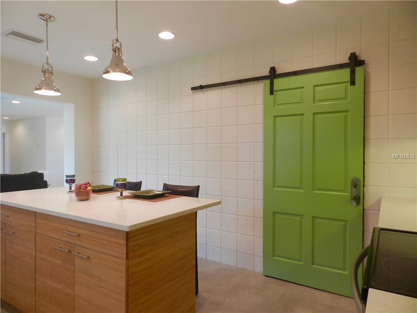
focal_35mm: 23
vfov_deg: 58.9
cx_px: 208
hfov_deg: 73.9
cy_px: 156
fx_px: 277
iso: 160
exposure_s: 1/30
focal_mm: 4
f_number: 3.4
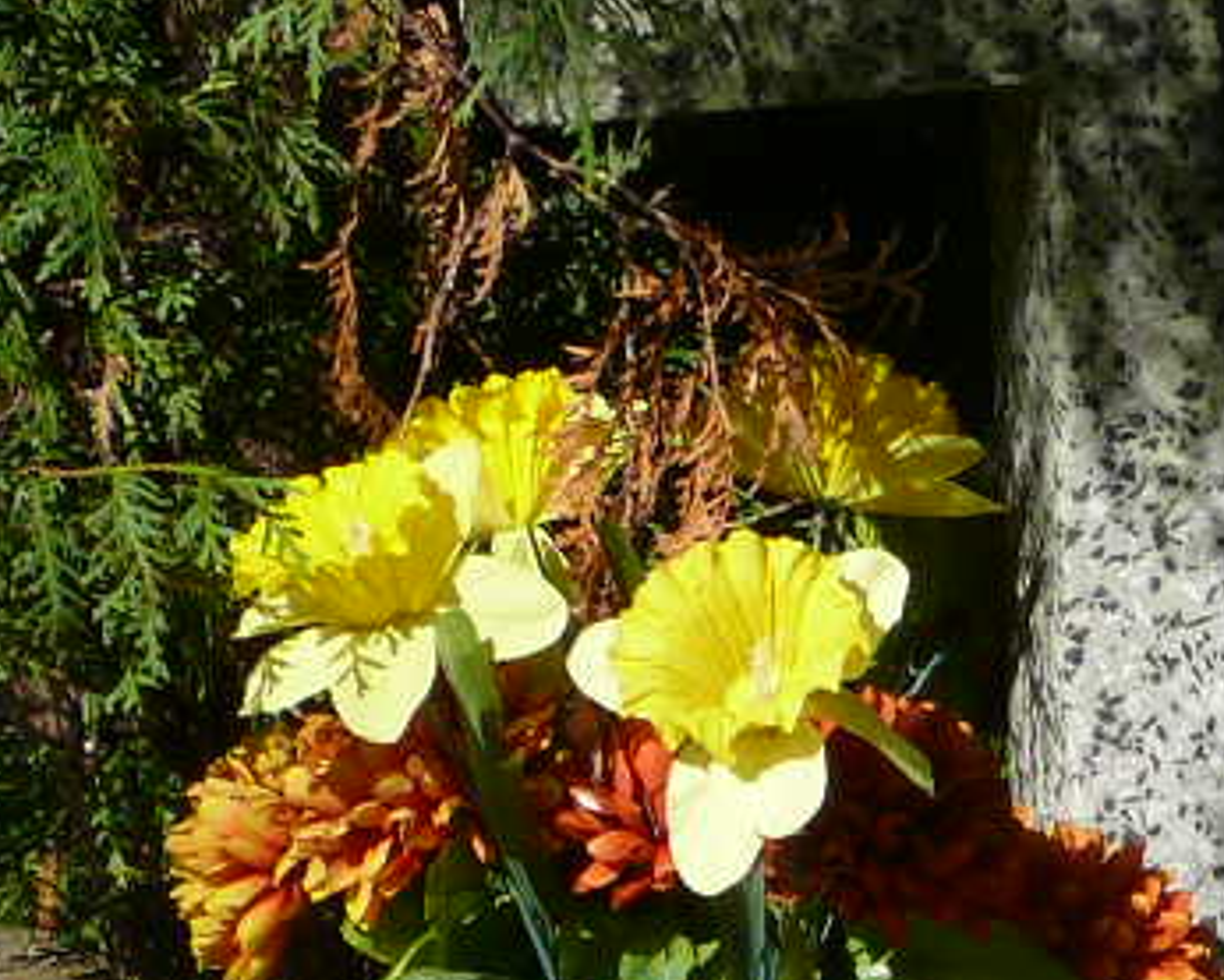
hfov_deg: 11.5
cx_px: 2009
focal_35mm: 158
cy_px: 1627
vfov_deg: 9.4
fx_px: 5725
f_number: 5.6
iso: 100
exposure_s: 1/400
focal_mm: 7.4
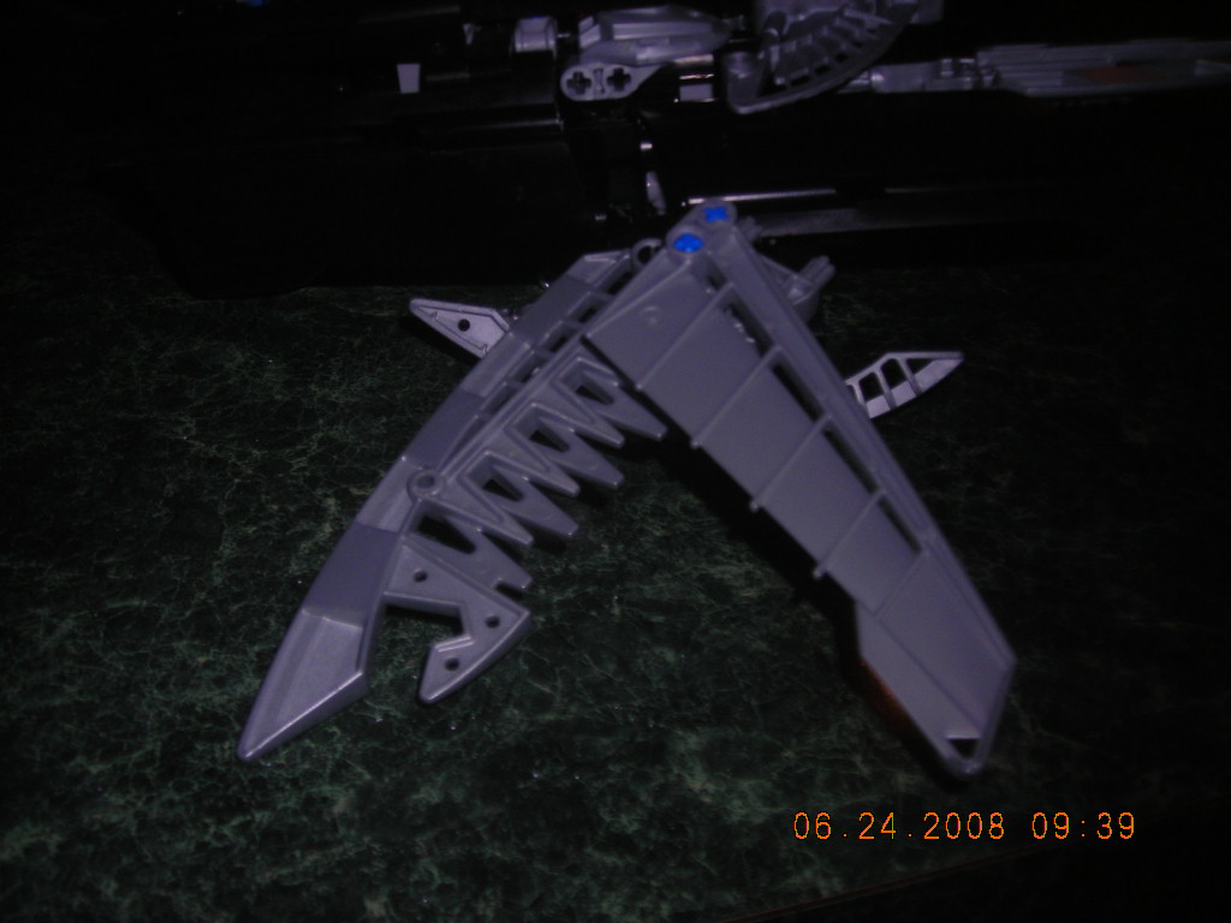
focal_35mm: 38
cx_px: 616
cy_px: 462
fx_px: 1351
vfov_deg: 37.7
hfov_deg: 49.0
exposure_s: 1/60.1
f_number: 6.4
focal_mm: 6.3
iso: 50
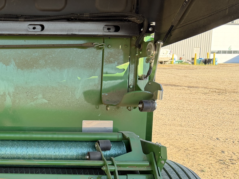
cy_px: 115
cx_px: -39
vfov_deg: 25.6
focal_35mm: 57
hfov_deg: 29.6
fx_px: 394
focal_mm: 6.76
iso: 100
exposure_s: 1/617
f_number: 1.78
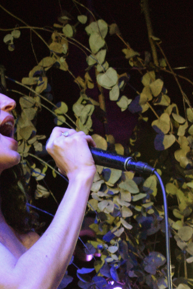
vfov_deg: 10.2
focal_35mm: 199
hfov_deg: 6.9
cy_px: 331
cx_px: 3
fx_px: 1602
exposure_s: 1/25
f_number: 5.6
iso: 6400
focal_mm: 55
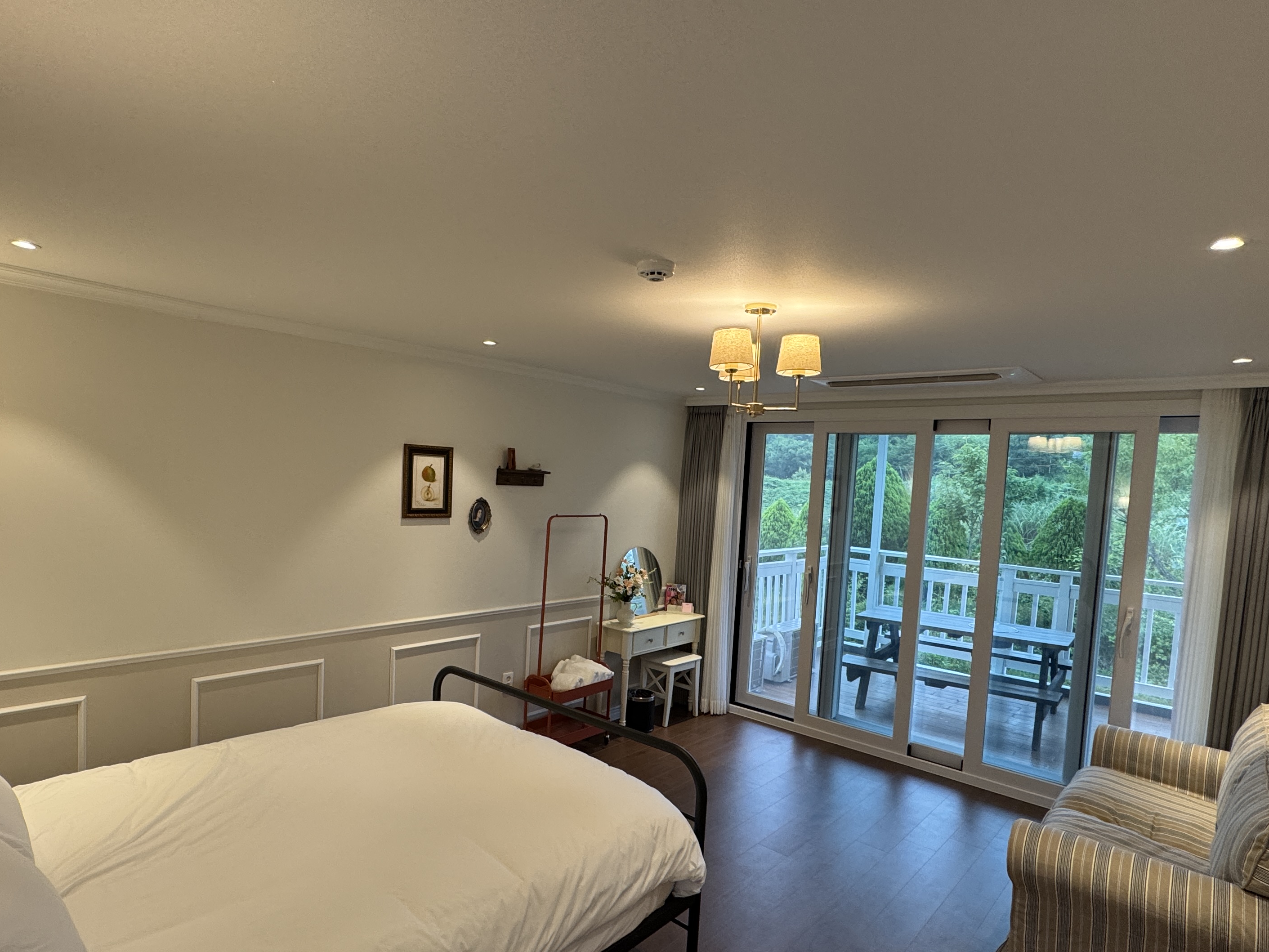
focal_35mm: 20
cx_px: 591
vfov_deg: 65.8
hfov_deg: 81.6
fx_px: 733
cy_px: 521
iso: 160
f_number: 2.2
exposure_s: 1/120
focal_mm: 2.22
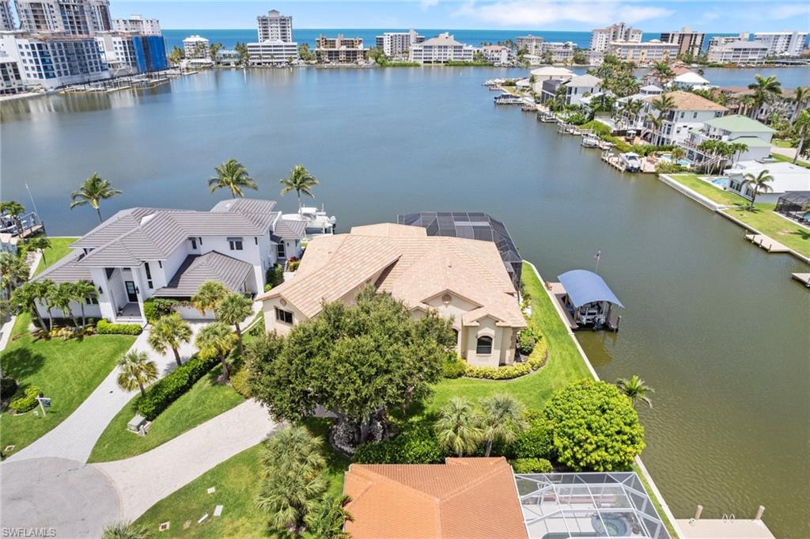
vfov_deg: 57.1
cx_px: 405
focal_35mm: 22
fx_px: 495
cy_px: 270
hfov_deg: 78.6
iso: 110
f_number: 2.8
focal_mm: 8.38
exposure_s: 1/2000
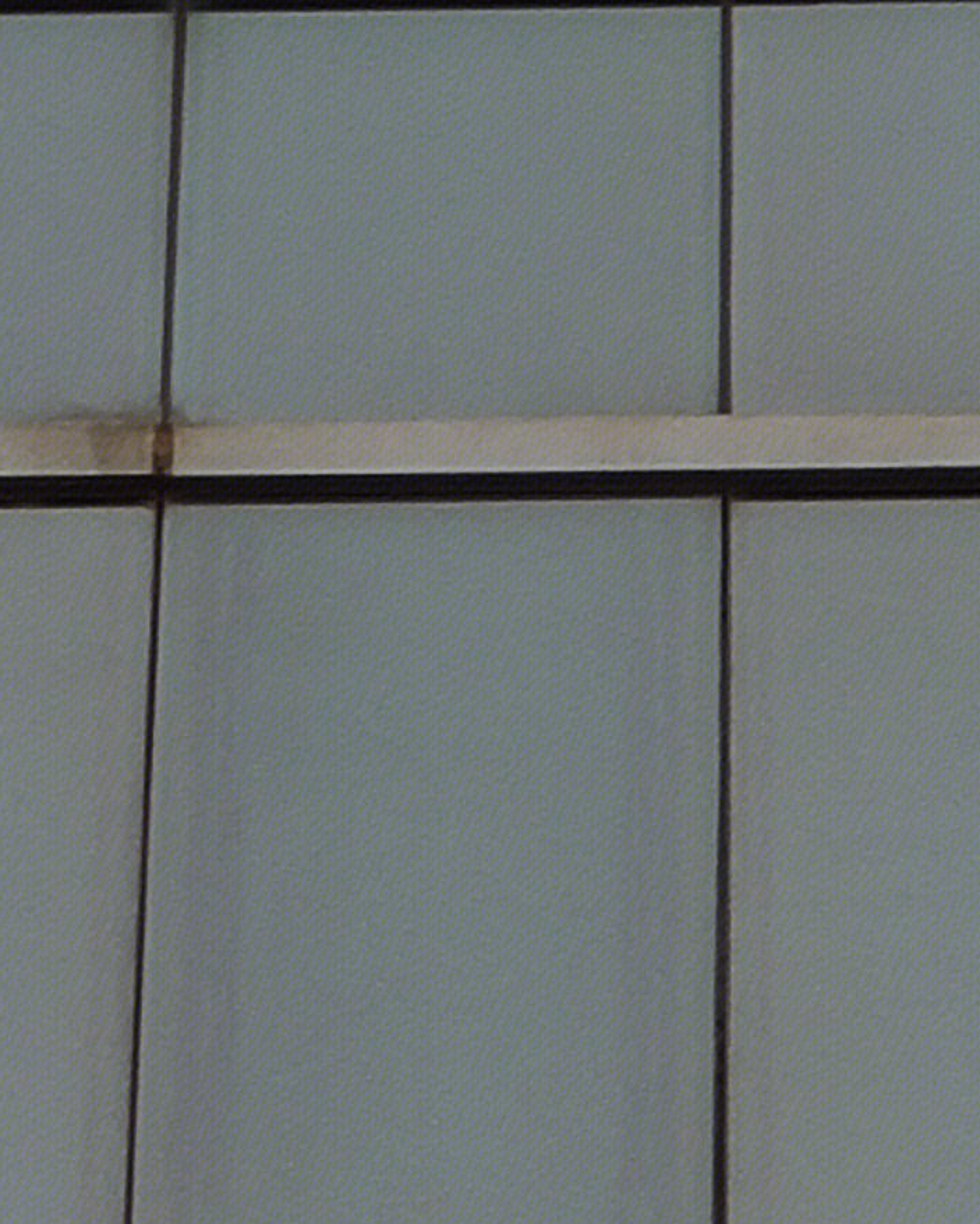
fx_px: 17393
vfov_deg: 4.0
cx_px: 198
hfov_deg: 3.2
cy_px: -139
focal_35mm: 480
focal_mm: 6.22
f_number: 2.2
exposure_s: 1/120
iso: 100
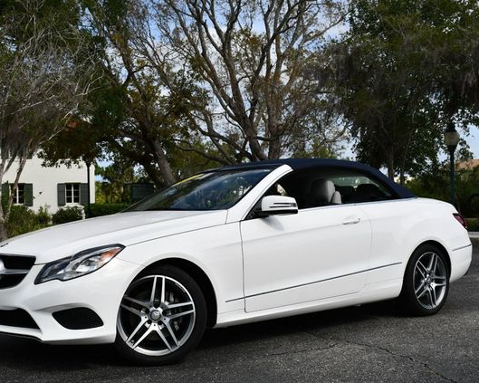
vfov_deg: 30.2
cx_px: 211
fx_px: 709
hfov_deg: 37.3
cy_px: 193
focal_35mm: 50
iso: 100
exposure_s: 1/320
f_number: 9
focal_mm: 22
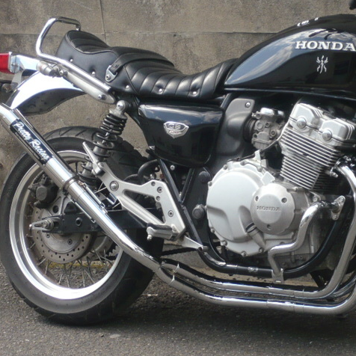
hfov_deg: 14.5
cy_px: 177
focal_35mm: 120
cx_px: 215
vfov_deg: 14.5
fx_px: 1396
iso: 100
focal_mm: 11.1
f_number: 4.5
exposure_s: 1/160
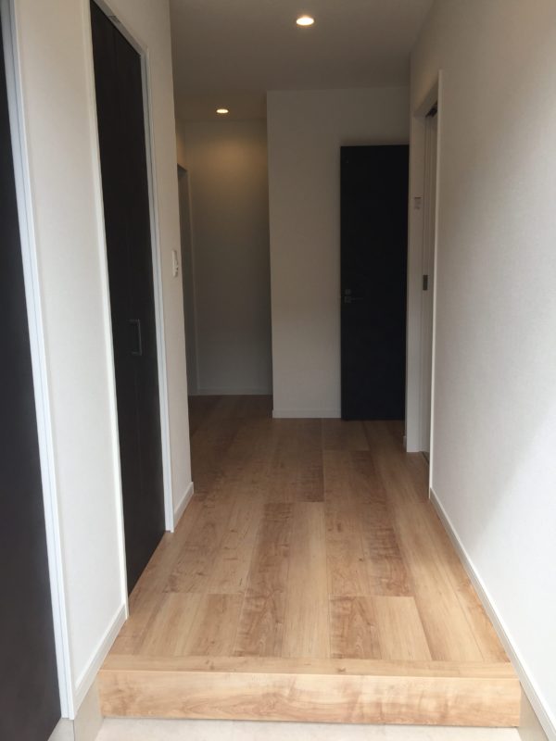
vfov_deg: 61.7
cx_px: 278
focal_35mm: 29
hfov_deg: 48.2
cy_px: 370
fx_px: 621
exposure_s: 1/202
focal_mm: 4.15
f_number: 2.2
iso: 32
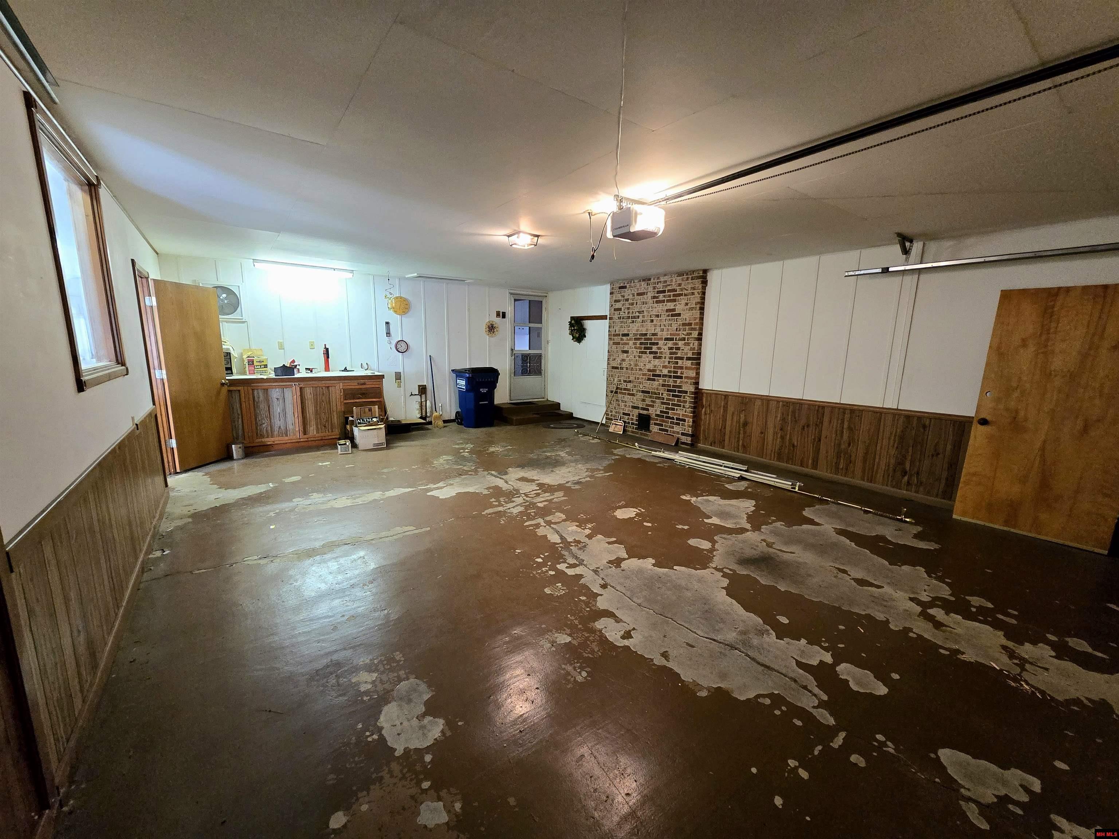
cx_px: 560
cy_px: 420
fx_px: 420
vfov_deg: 89.9
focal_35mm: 13
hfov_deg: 106.2
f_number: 2.2
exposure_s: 1/60.2
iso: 800
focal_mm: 2.2
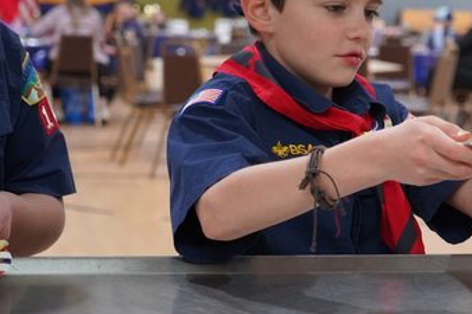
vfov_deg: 14.9
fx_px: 1206
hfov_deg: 22.0
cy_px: 138
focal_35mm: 92
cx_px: 324
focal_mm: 52
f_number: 5
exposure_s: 1/160
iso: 5000
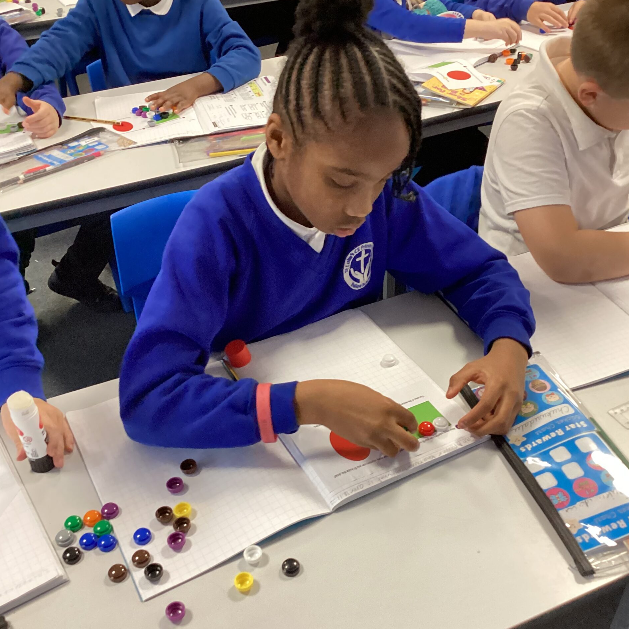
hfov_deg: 44.9
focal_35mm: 37
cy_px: 354
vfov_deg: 44.8
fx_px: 761
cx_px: 316
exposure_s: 1/60
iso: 320
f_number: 2.4
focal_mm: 3.3
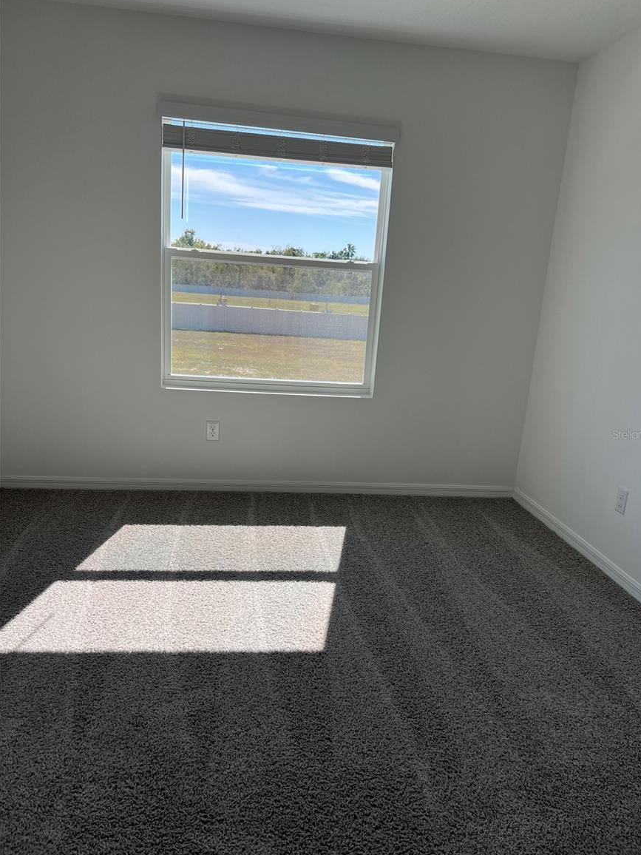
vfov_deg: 65.3
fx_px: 667
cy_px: 434
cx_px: 332
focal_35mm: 27
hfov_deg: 51.3
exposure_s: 1/1029
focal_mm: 5.7
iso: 50
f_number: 1.5
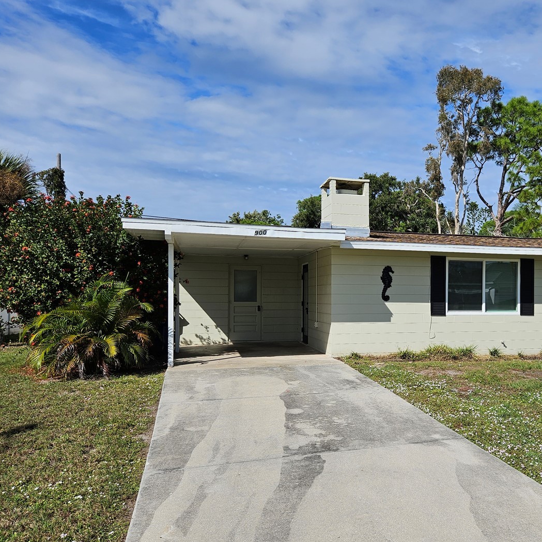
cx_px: 389
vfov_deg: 52.4
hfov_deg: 50.9
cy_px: 301
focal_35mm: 31
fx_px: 549
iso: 25
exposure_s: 1/3282
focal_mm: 5.4
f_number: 1.8
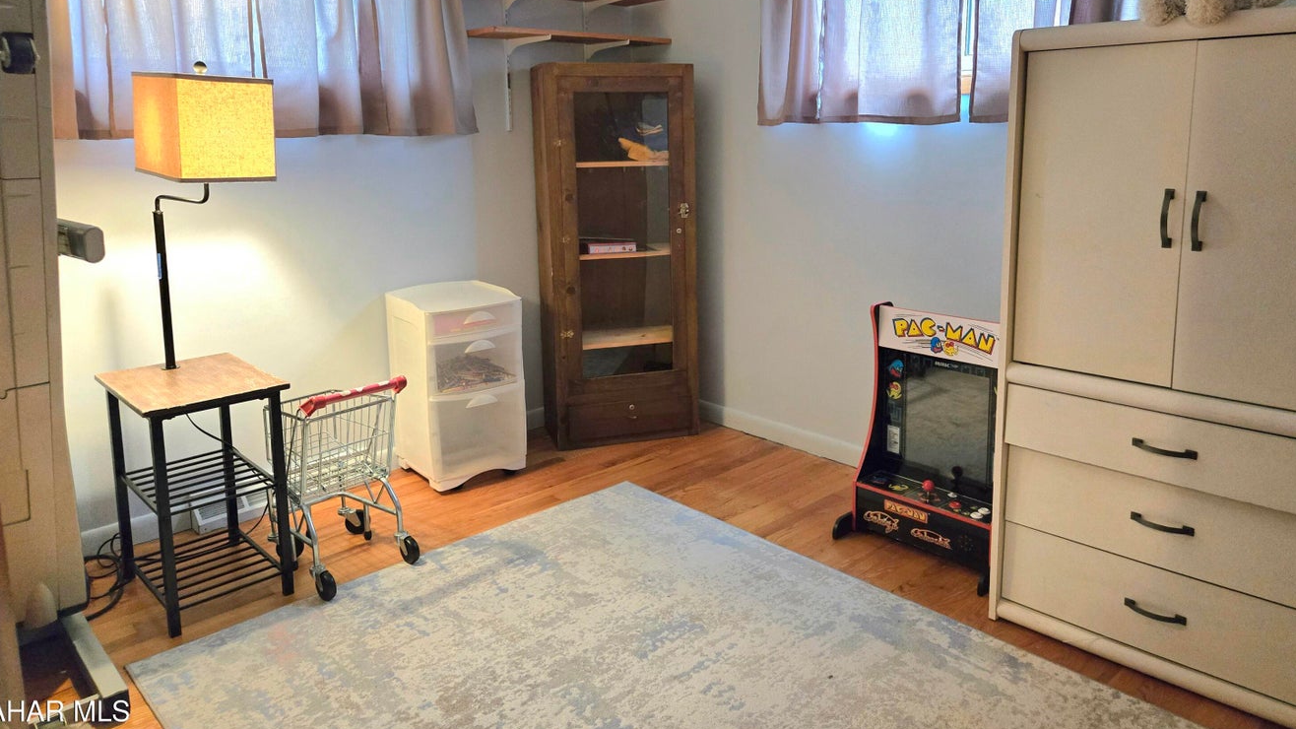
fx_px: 893
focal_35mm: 26
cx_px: 656
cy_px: 253
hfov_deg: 71.9
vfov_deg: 43.8
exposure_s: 1/120
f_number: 1.8
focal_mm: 5.4
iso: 640
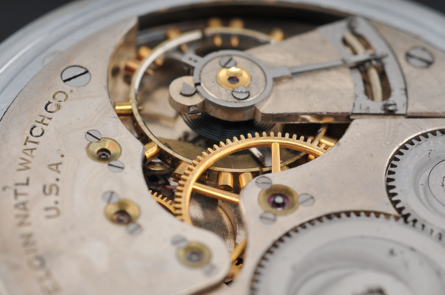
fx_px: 1111
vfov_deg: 15.2
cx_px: 222
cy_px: 148
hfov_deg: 22.6
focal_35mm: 90
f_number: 14
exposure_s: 1/200
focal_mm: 60
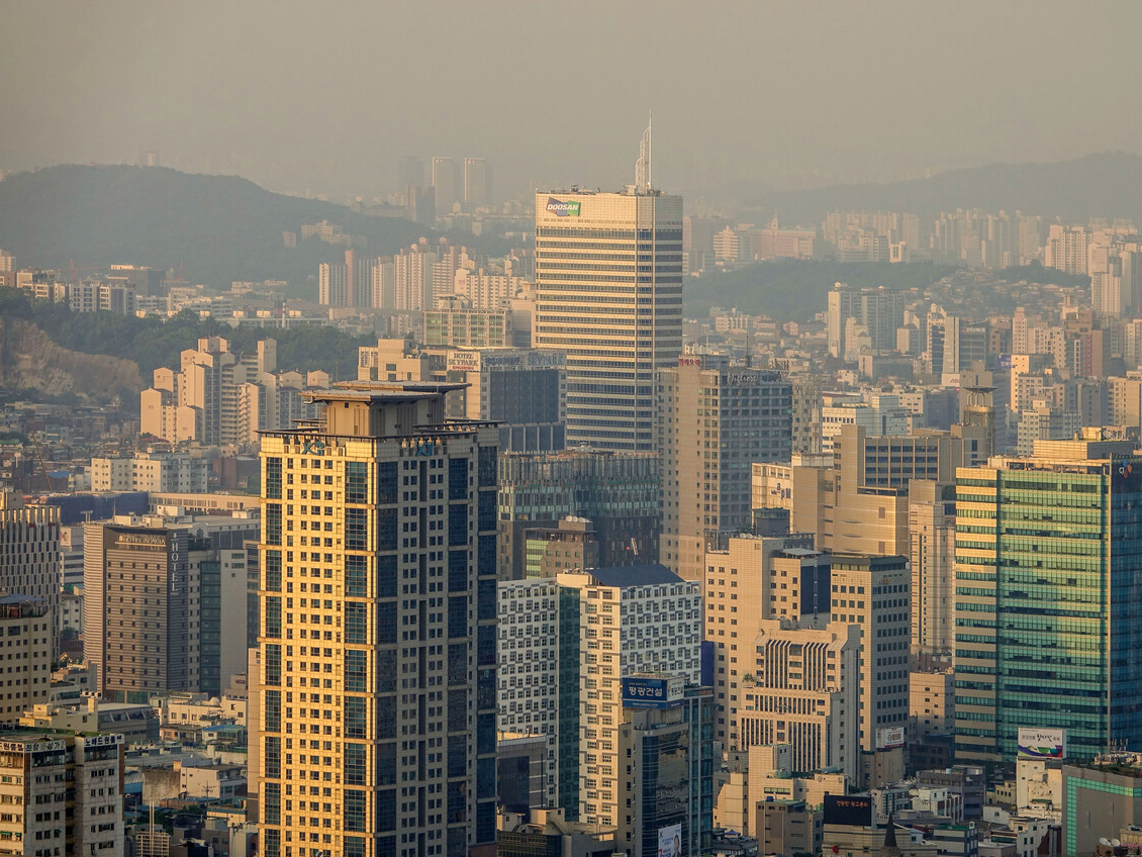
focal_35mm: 209
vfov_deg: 7.1
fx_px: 6896
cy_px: 428
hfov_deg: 9.5
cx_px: 608
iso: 100
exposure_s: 1/200
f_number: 4
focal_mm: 70.27
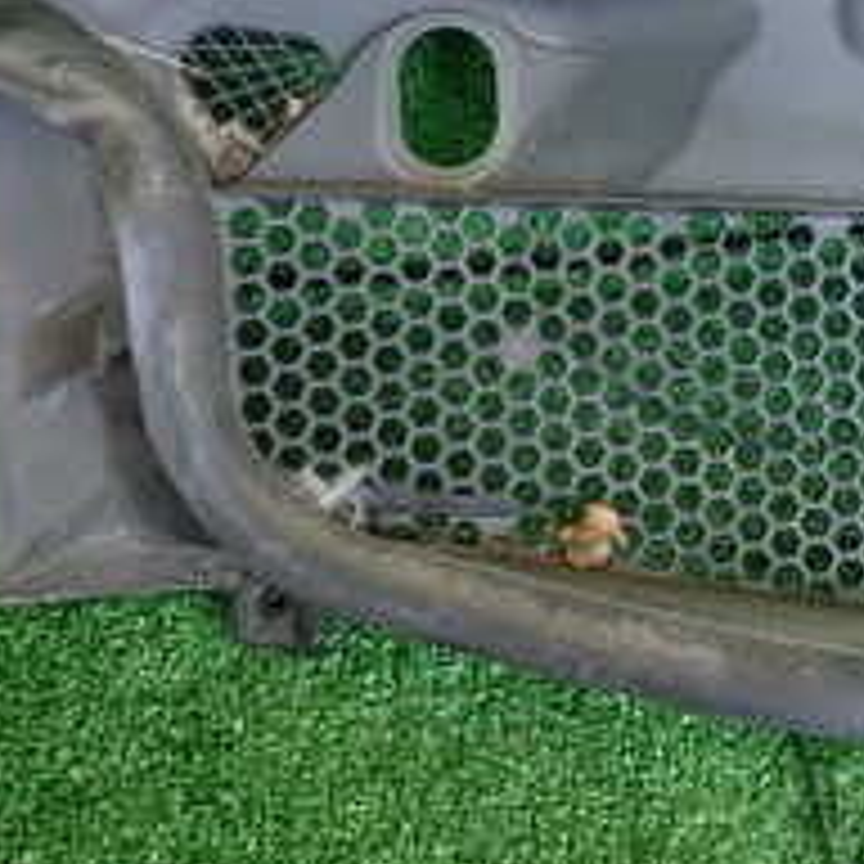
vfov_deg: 24.5
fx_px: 1948
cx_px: 1094
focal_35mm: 69
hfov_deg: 22.6
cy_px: 144
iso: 160
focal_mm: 4.5
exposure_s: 1/60
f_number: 2
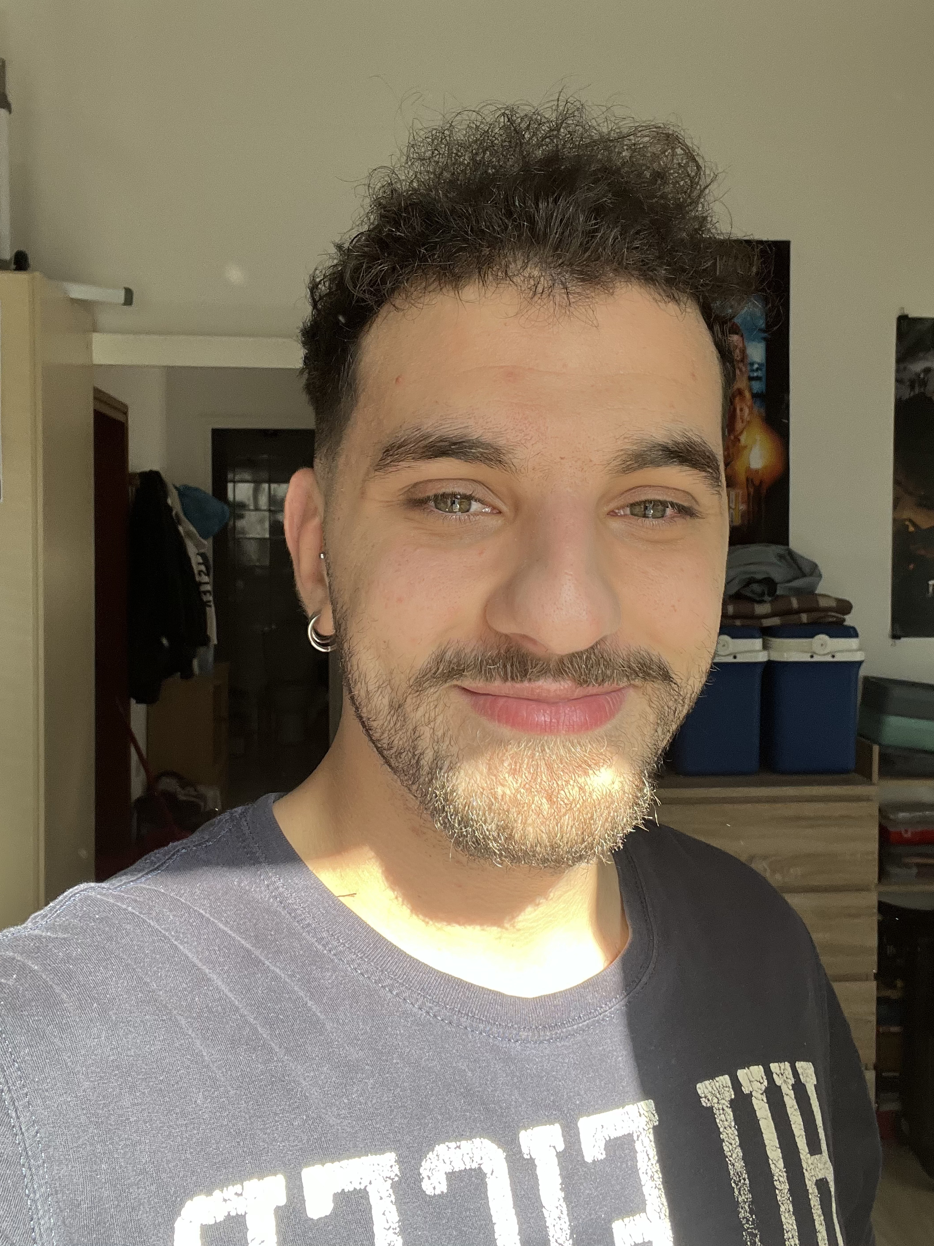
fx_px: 1187
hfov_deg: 42.9
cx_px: 484
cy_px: 565
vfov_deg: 55.3
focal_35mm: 33
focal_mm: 2.71
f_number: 2.2
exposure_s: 1/121
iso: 40
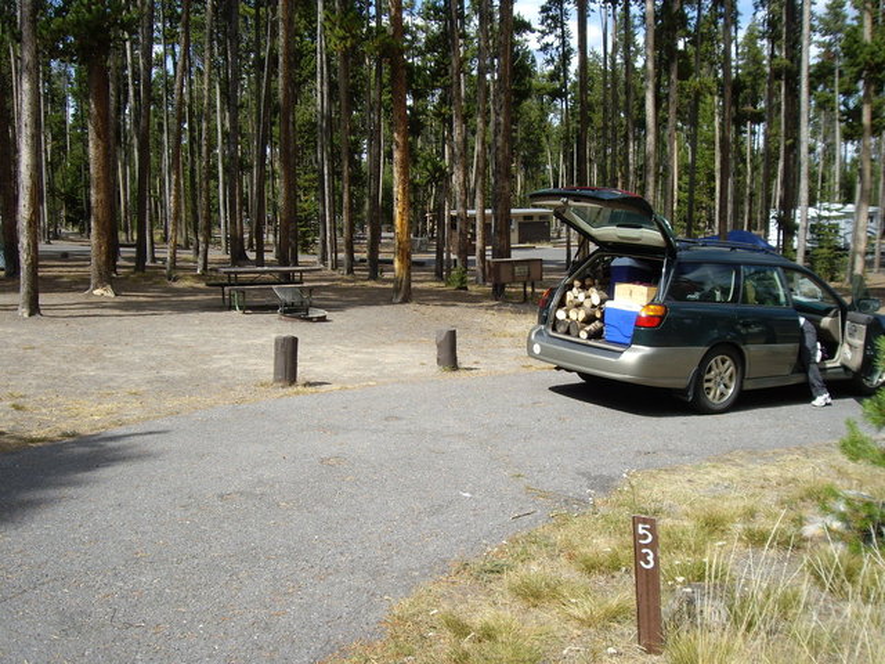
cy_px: 332
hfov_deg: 49.0
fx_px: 972
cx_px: 442
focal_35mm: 38
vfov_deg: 37.7
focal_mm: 6.2
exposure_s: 1/250
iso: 50
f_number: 4.3
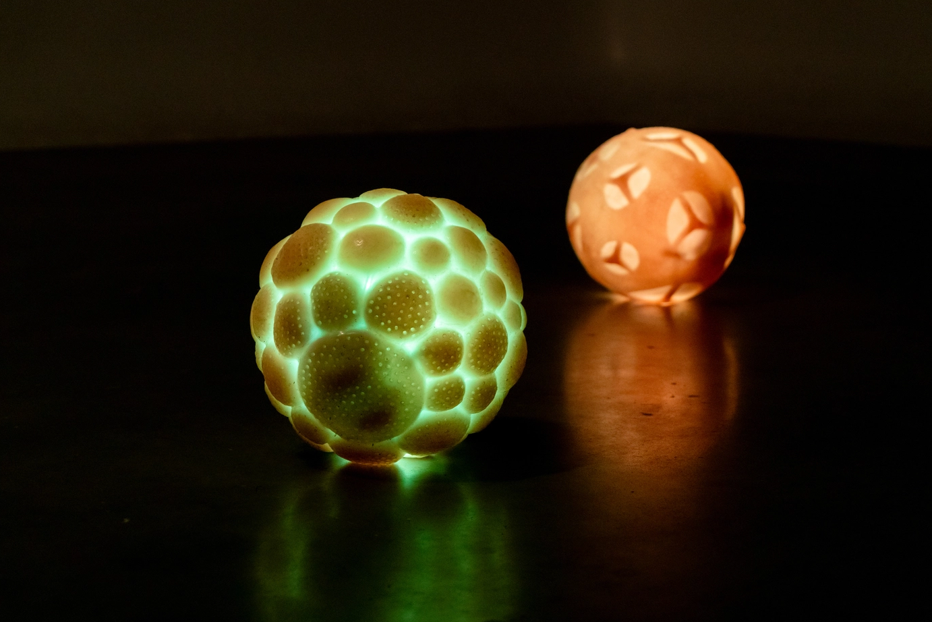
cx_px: 496
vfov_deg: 18.0
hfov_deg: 26.6
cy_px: 296
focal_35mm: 76
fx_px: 1968
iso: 3200
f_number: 4.5
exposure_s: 1/100
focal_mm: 70
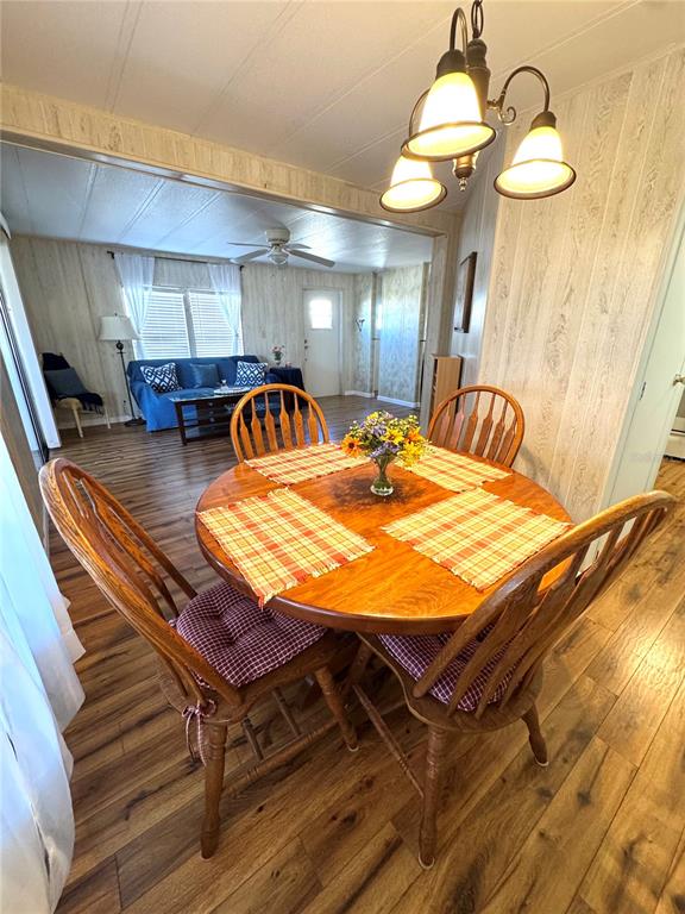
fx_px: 369
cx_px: 342
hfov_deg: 85.7
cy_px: 457
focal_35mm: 14
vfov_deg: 102.1
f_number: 2.2
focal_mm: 2.22
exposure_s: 1/60
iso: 250
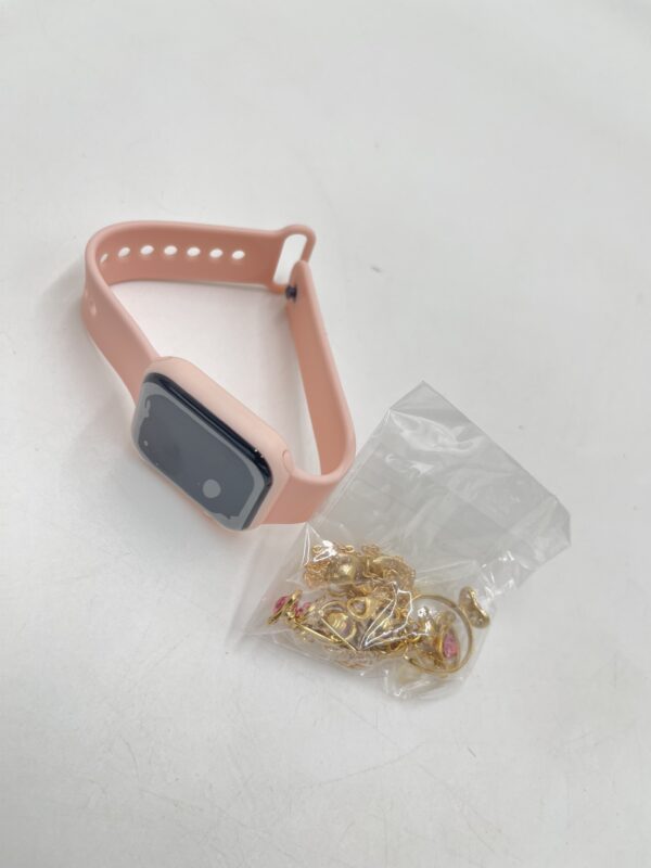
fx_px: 627
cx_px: 326
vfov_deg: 69.4
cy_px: 434
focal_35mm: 25
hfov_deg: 54.9
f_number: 1.6
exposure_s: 1/150
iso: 32
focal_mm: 5.1
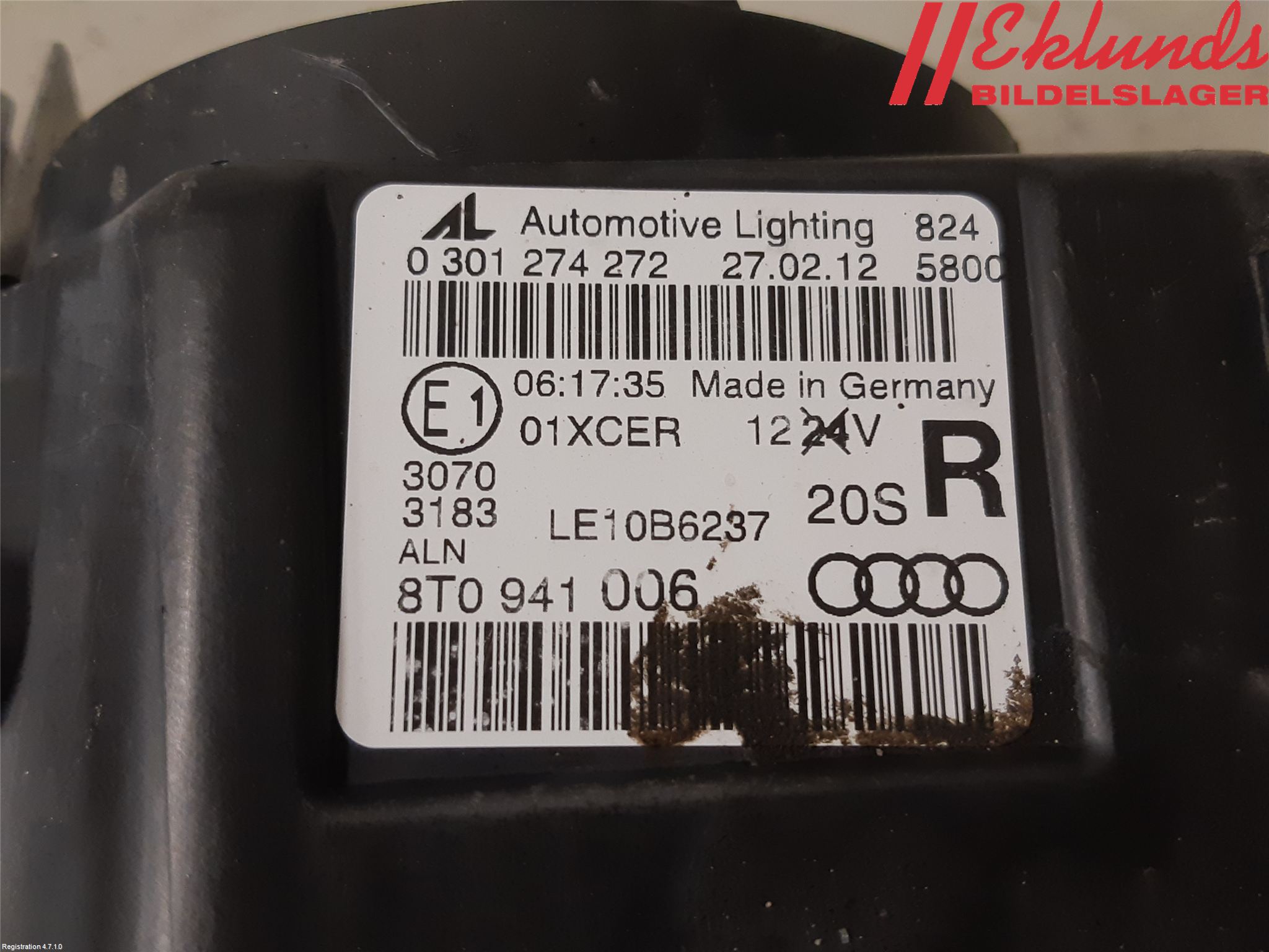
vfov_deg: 53.1
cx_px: 634
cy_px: 476
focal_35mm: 26
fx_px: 953
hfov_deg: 67.3
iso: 160
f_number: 1.7
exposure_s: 1/50
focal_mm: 3.93
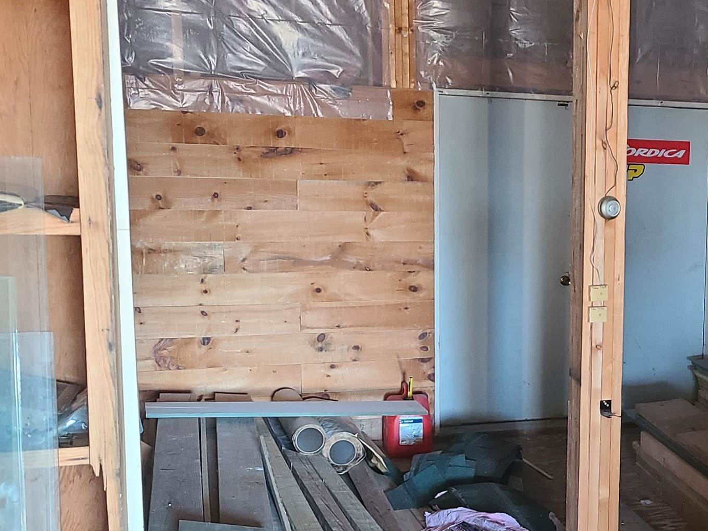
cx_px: 668
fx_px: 1207
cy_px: 345
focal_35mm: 59
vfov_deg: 24.7
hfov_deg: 30.9
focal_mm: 5.4
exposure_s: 1/33
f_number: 1.8
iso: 640
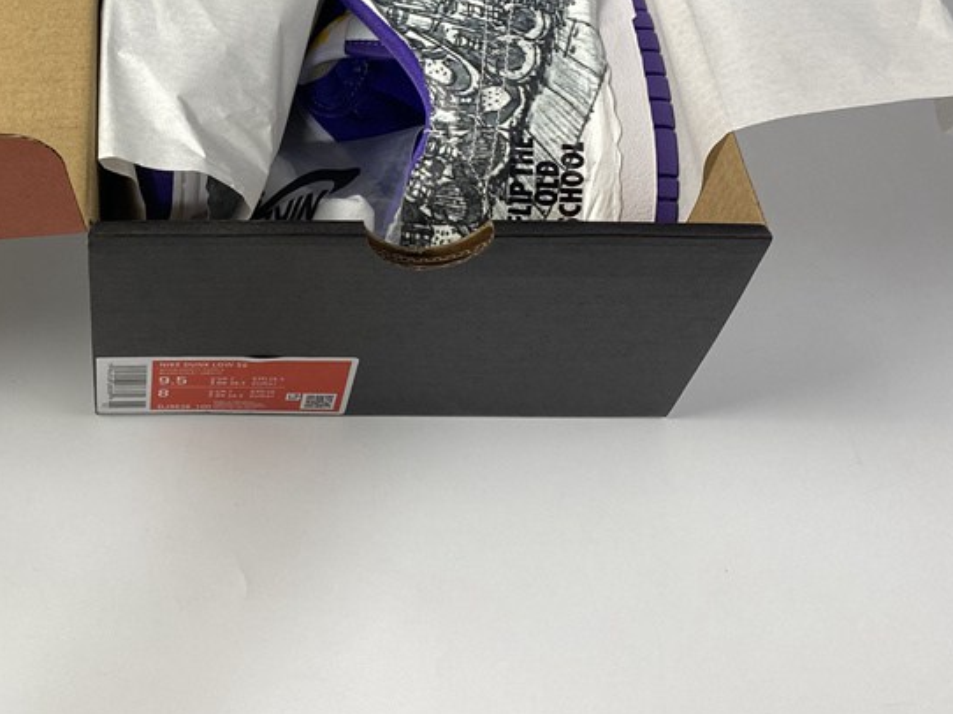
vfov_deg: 29.0
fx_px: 1321
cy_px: 62
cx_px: 167
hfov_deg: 38.0
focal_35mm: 48
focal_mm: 4.25
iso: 50
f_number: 1.8
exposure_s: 1/100
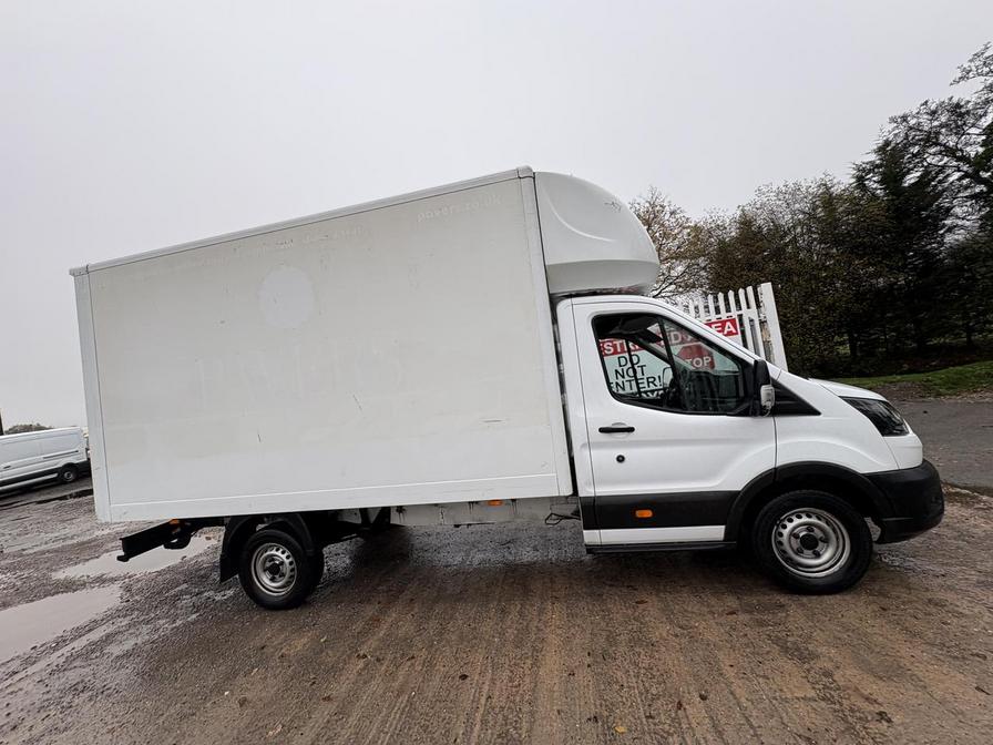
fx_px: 402
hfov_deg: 102.1
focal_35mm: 14
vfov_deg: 85.7
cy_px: 372
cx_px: 496
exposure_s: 1/173
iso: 40
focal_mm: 2.22
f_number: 2.2
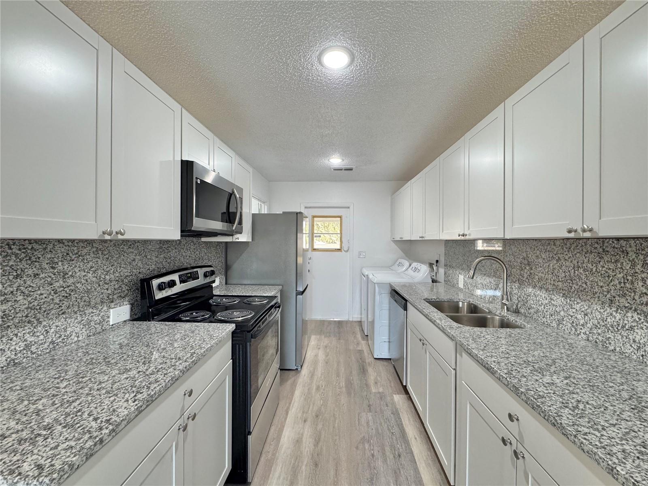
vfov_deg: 85.7
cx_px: 324
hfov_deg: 102.1
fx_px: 262
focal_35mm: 14
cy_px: 243
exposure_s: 1/120
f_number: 2.2
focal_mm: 2.22
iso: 320
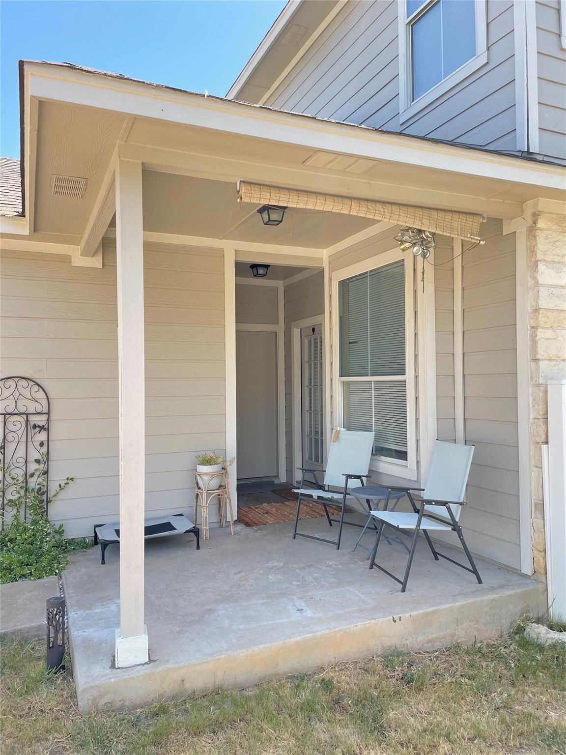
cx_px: 283
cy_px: 378
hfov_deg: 53.1
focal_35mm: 26
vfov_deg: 67.3
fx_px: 567
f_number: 1.6
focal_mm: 4.2
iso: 50
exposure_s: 1/419
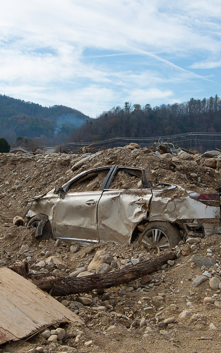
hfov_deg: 24.4
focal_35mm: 53
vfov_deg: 38.2
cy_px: 177
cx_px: 87
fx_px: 511
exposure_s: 1/3200
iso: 400
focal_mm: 34
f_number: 5
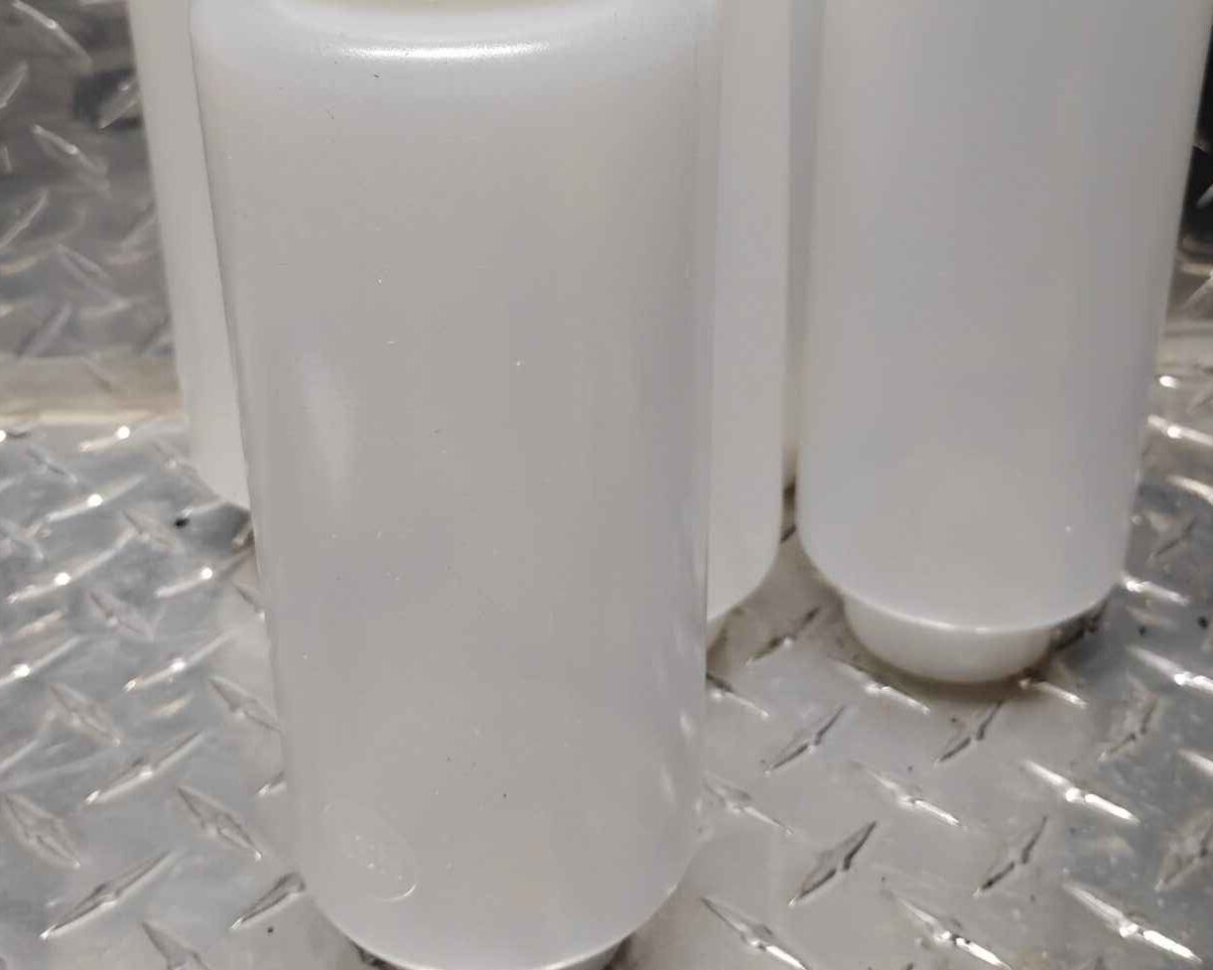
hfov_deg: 42.9
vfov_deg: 34.4
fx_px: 1543
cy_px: 286
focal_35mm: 43
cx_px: 602
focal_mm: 4.26
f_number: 1.8
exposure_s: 1/120
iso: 825
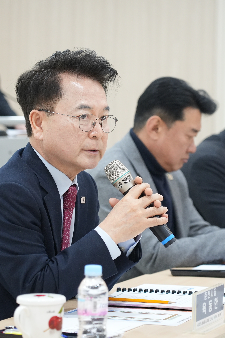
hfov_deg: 8.7
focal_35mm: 158
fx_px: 1482
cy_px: 169
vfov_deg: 13.0
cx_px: 117
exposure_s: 1/250
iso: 3200
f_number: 4
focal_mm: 105
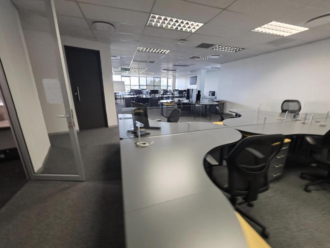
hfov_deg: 106.2
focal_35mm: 13
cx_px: 165
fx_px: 124
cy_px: 124
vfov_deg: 89.9
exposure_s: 1/50
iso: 250
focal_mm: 2.2
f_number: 1.9
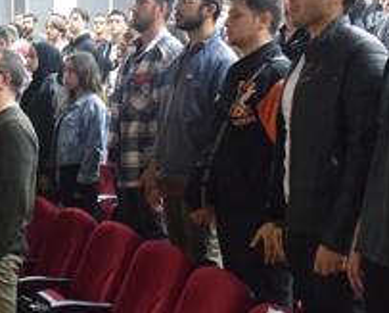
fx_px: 807
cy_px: 151
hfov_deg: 26.2
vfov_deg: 21.9
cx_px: 38
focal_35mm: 70
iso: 6400
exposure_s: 1/60
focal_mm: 23
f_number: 3.8
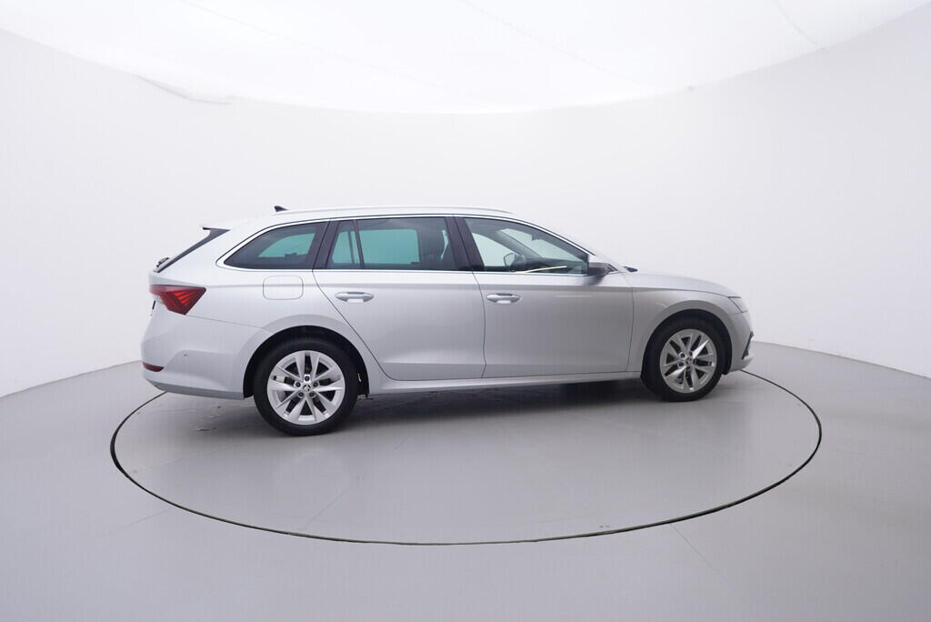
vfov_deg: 56.2
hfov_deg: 77.3
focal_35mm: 22
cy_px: 311
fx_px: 582
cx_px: 466
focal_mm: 15
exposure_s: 1/80
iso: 200
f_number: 5
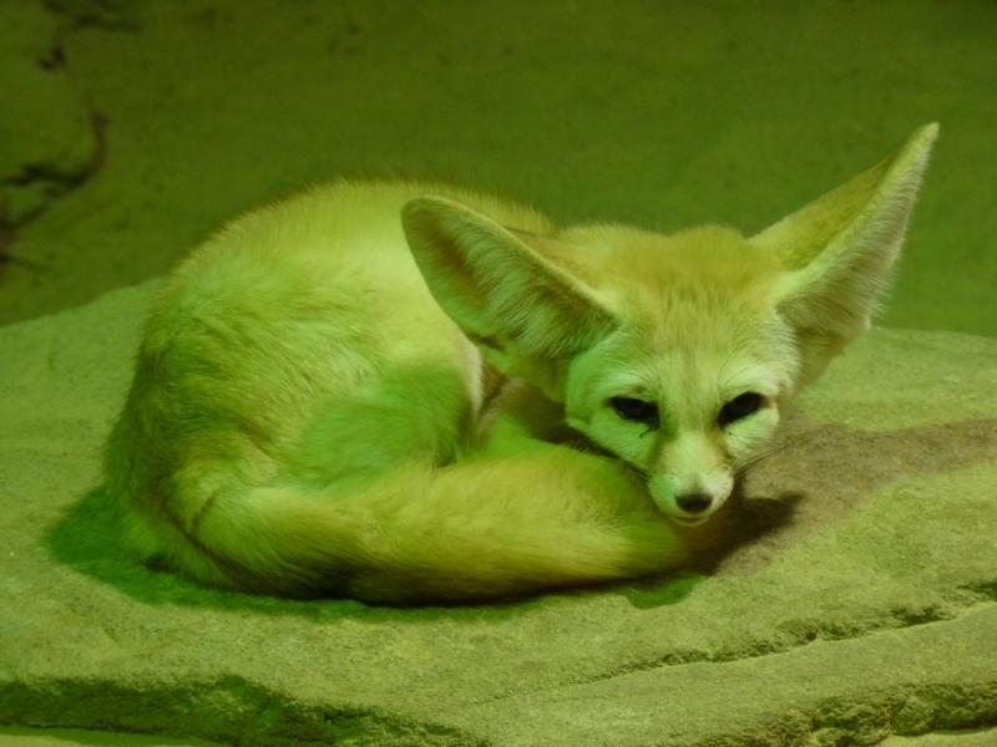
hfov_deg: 10.7
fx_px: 5300
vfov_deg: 8.1
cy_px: 374
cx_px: 498
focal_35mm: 184
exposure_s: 1/40
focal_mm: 32.7
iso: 400
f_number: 3.7
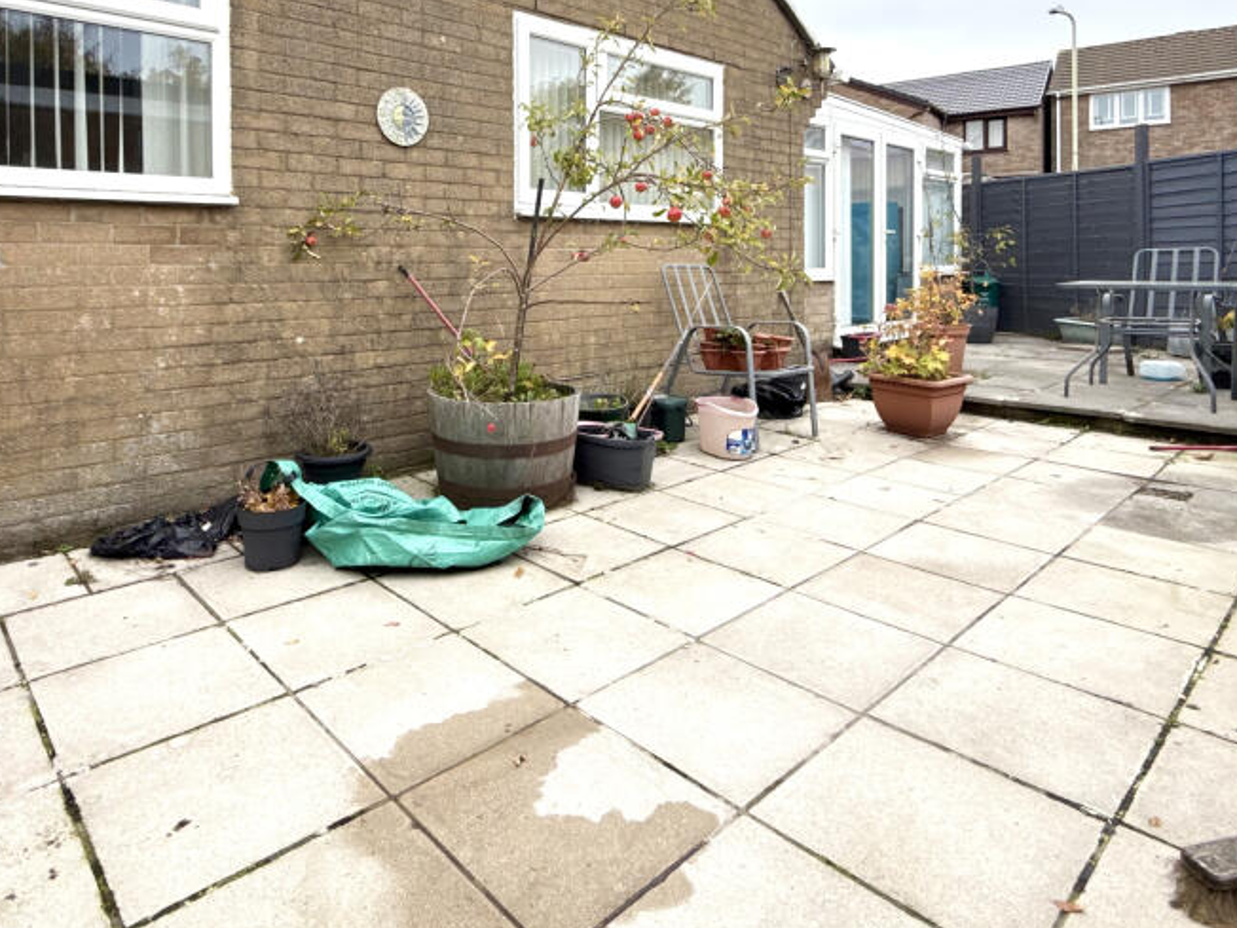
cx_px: 548
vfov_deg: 58.8
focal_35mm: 22
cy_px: 268
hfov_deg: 76.1
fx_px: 786
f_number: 2.2
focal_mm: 2.22
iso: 50
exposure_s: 1/349
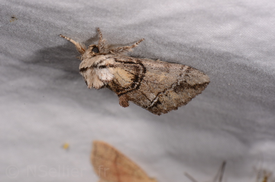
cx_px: 138
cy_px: 91
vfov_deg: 10.7
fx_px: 972
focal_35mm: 128
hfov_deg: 16.1
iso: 100
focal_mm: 85
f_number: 25
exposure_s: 1/60
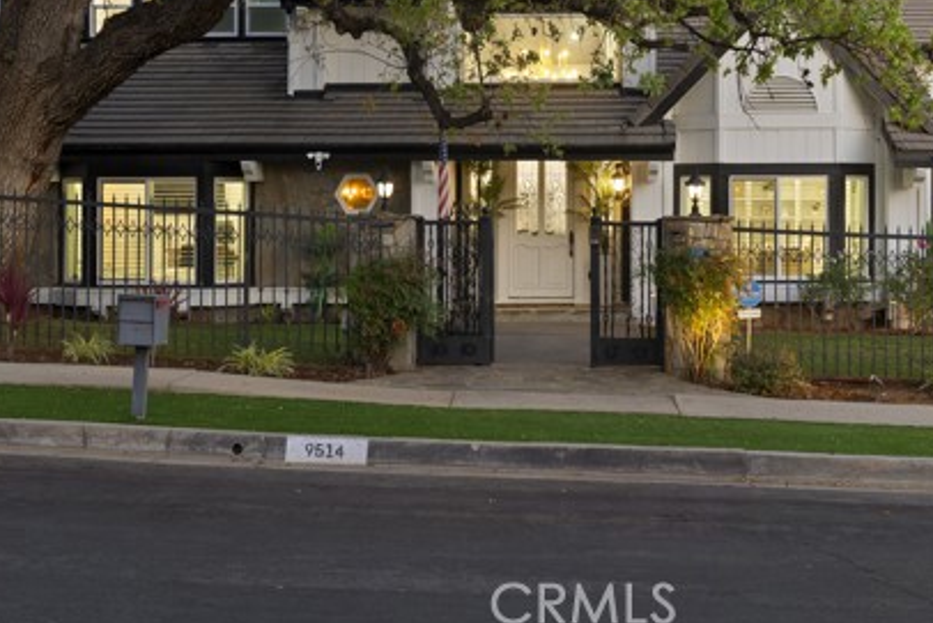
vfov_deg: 20.8
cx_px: 531
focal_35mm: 65
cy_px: 176
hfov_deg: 30.9
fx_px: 1685
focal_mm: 44
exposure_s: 1/4
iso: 1600
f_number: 5.6
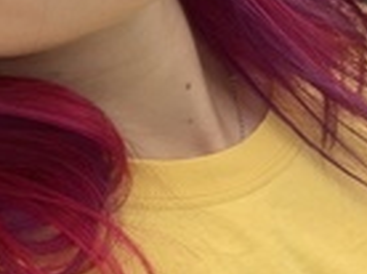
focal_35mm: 116
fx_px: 1228
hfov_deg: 16.6
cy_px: -44
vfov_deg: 12.5
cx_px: 0
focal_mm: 2.87
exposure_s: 1/99
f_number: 2.2
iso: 64
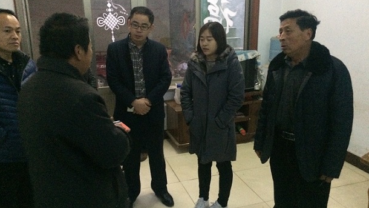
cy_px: 96
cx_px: 183
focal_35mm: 32
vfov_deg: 36.6
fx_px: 313
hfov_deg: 61.0
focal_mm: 4.15
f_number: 2.2
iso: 500
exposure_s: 1/17
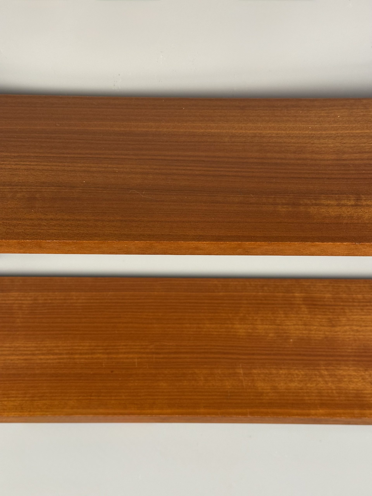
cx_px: 186
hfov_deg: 30.3
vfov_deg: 39.7
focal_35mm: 48
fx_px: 688
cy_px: 248
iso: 100
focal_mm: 6.76
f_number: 1.78
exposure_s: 1/50
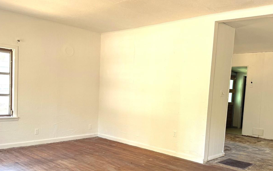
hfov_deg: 56.7
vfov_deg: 37.0
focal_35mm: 34
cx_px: 144
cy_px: 108
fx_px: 253
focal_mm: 6.76
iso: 160
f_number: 1.78
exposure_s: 1/121
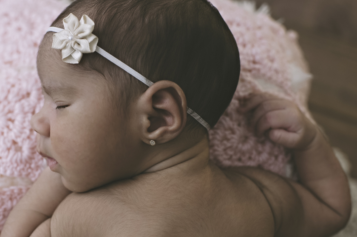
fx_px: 496
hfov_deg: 39.1
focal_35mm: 50
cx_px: 117
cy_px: 127
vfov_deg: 27.0
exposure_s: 1/200
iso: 400
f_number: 3.5
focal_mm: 35
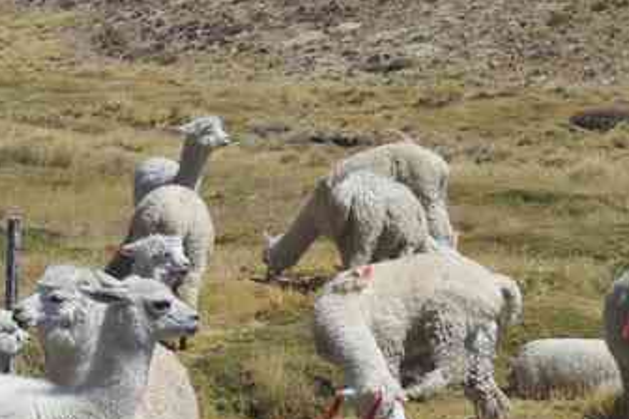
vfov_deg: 5.6
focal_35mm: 245
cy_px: 350
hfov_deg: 8.3
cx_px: 680
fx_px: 4289
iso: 200
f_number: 11
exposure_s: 1/125
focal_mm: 55
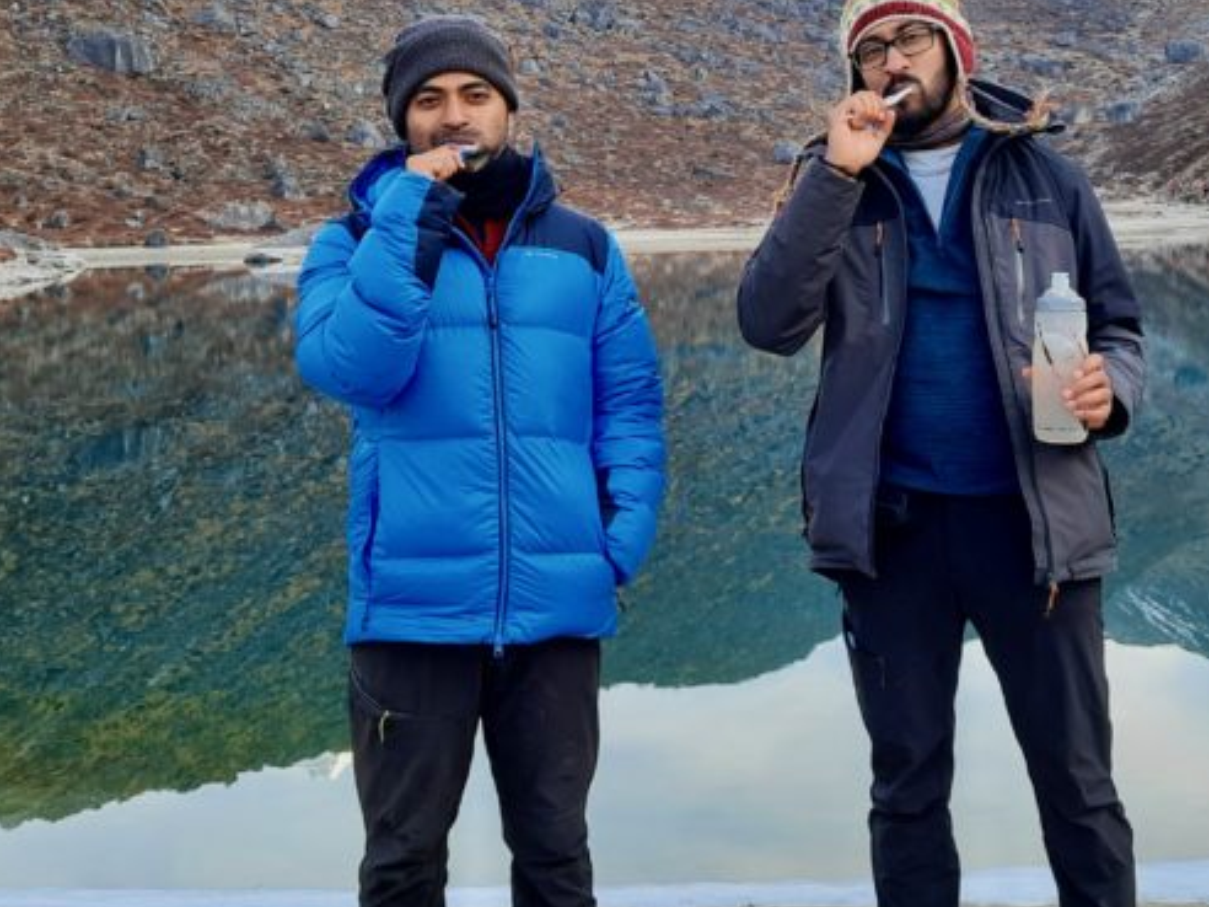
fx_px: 1746
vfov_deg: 28.6
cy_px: 219
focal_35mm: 50
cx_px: 774
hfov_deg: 37.9
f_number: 1.8
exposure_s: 1/108
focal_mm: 5.23
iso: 25
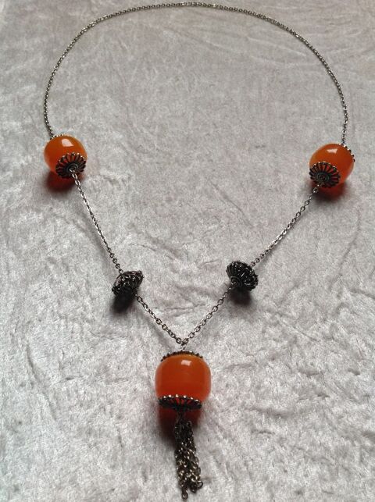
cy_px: 251
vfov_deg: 52.7
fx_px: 507
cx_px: 188
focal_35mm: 35
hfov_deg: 40.6
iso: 64
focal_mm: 4.28
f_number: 2.4
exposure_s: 1/15
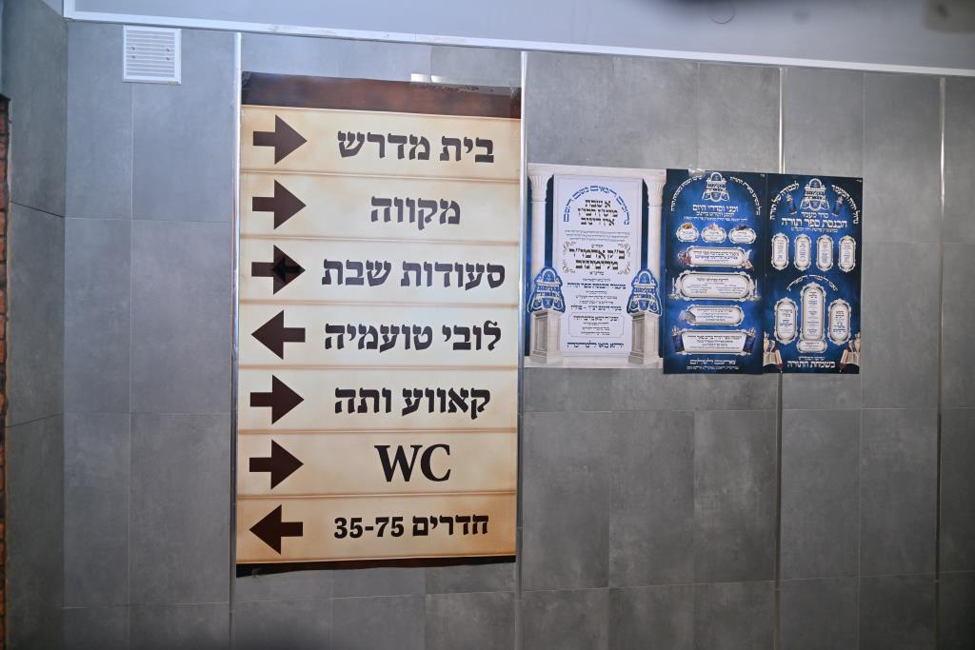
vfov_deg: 53.1
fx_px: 650
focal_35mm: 24
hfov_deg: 73.7
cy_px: 325
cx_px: 488
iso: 400
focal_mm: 24
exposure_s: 1/100
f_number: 4
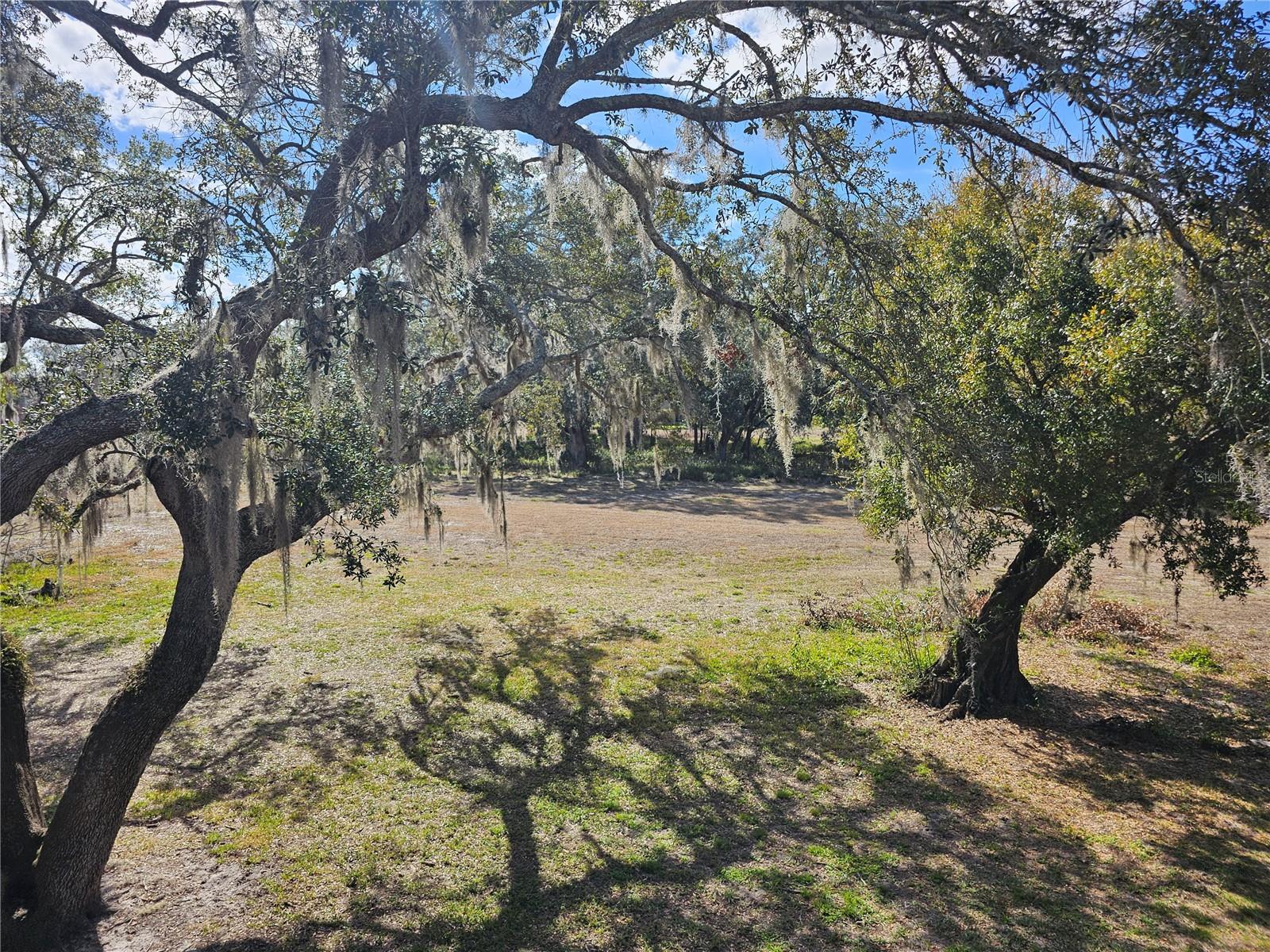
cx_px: 635
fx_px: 844
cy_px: 476
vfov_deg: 58.9
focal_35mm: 23
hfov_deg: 73.9
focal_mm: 6.3
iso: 10
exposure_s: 1/463
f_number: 1.7
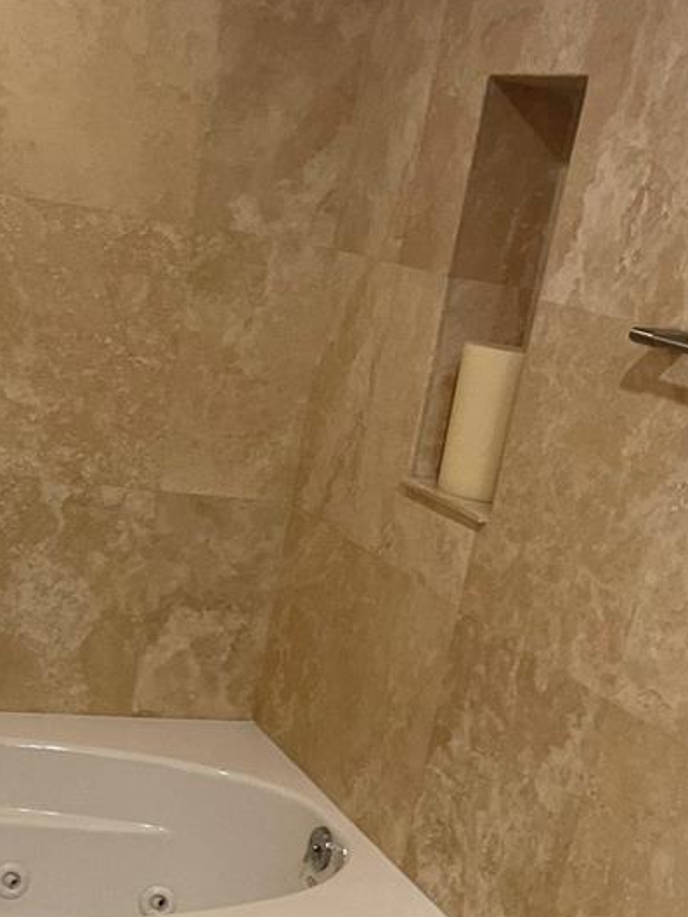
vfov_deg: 29.9
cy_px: 969
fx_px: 1563
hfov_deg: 24.7
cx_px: 246
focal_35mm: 59
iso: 160
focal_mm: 5.1
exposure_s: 1/60
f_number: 1.6
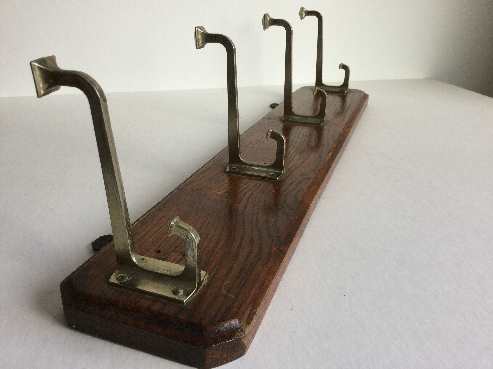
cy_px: 184
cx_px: 246
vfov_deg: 45.4
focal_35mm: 31
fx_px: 442
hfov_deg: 58.4
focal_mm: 3.3
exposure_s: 1/33
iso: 32
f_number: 2.4
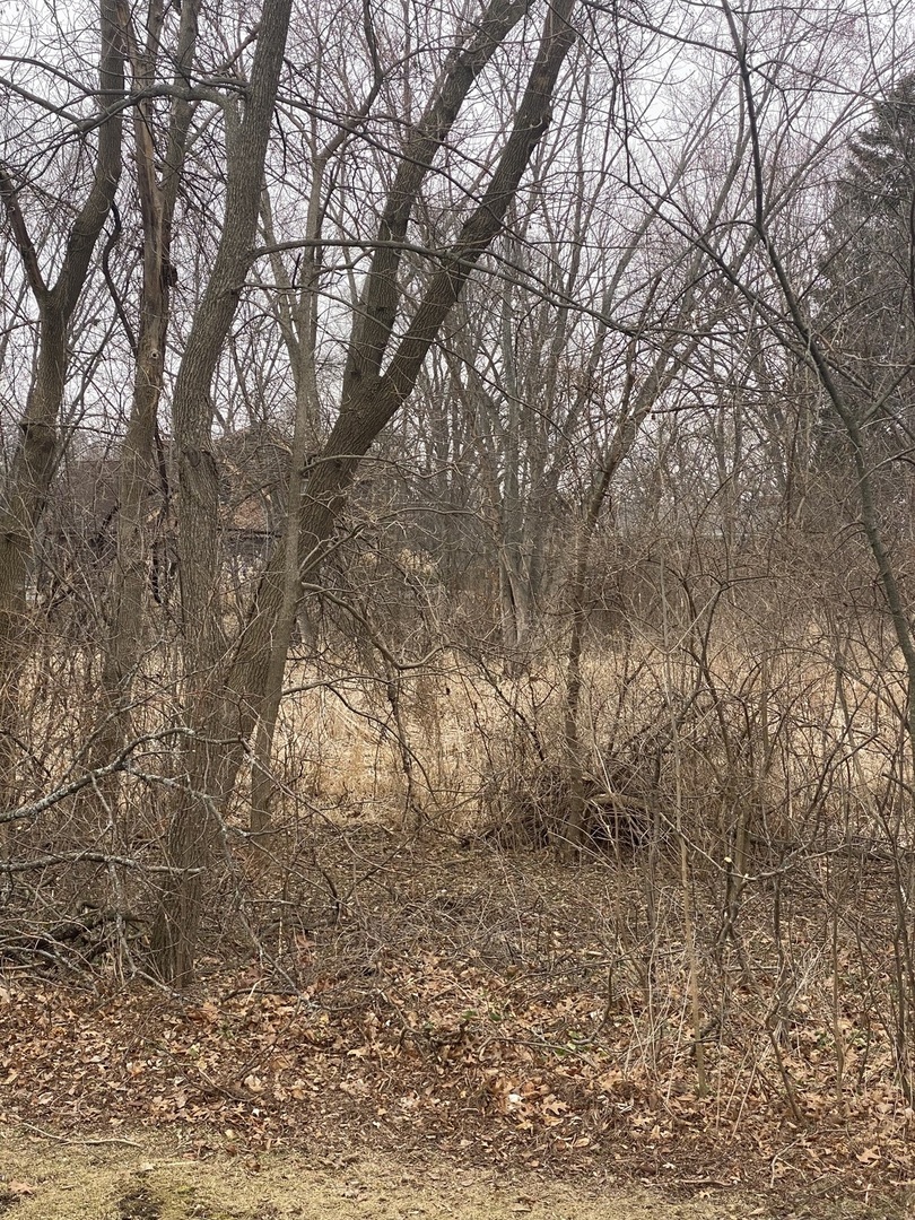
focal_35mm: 52
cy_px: 610
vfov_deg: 36.8
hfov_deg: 28.0
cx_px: 458
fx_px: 1833
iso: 20
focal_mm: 6
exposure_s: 1/184
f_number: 2
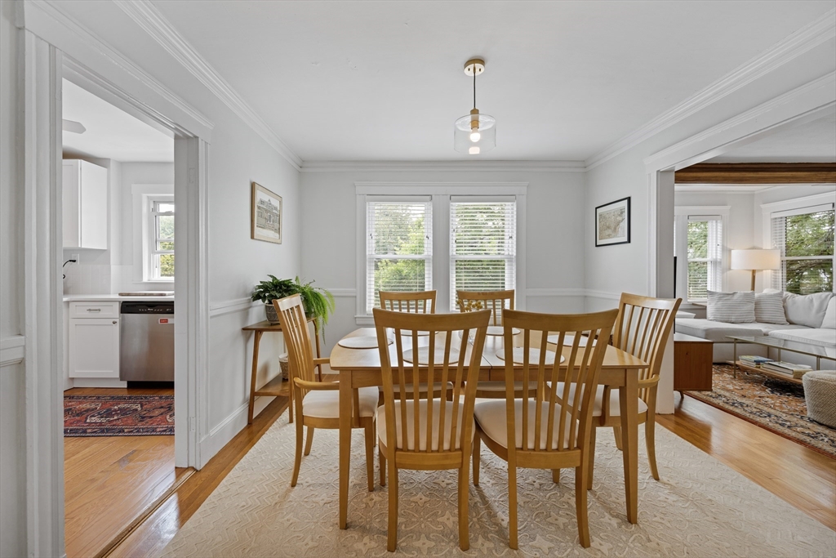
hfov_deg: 104.2
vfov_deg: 81.2
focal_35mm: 14
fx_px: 325
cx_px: 418
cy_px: 279
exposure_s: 1/4
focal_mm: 14
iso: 100
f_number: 6.3
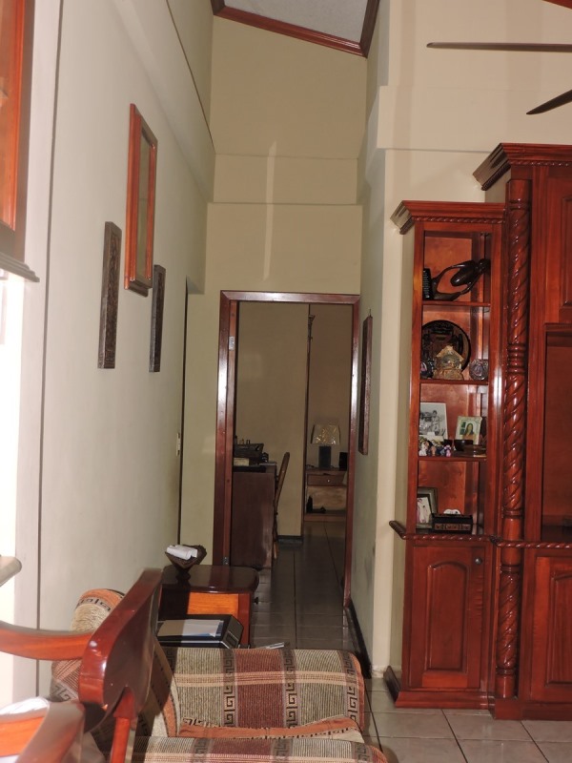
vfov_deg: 40.4
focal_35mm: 47
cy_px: 382
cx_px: 286
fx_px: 1036
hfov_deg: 30.9
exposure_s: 1/30
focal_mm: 8.4
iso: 250
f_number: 3.5
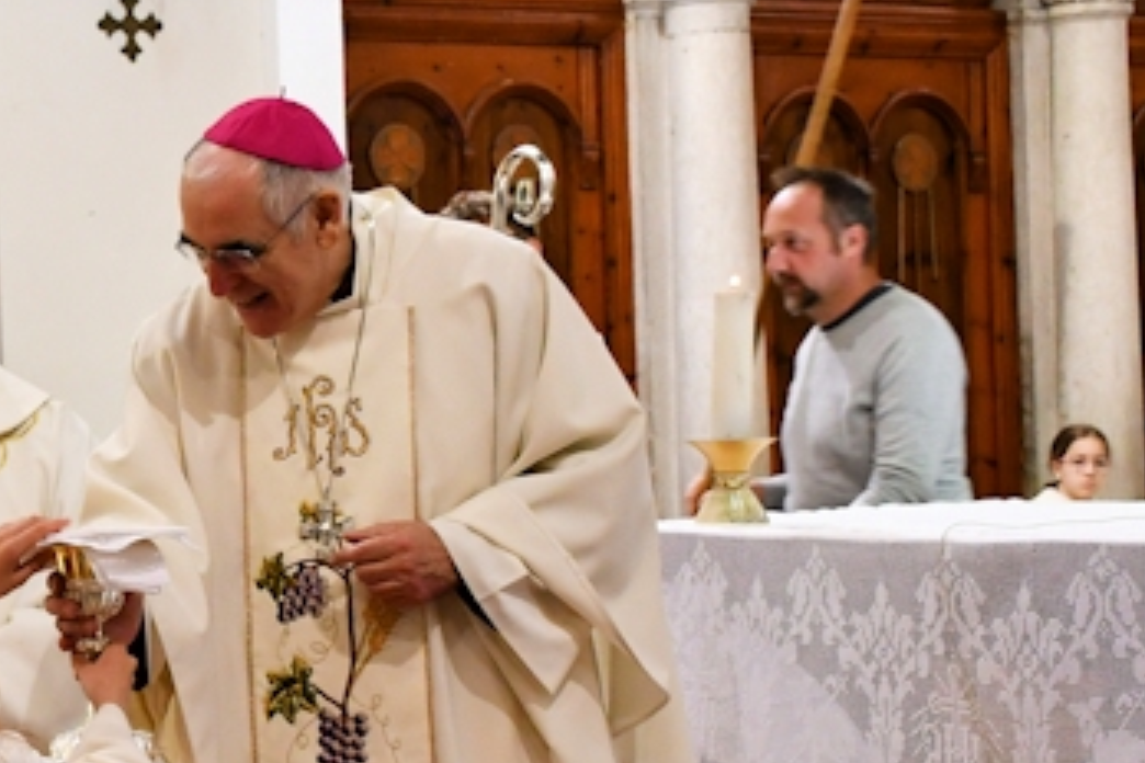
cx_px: -33
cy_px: 674
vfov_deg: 19.4
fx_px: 2194
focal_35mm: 69
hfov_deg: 27.4
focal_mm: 20
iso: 1250
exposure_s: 1/125
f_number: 3.5
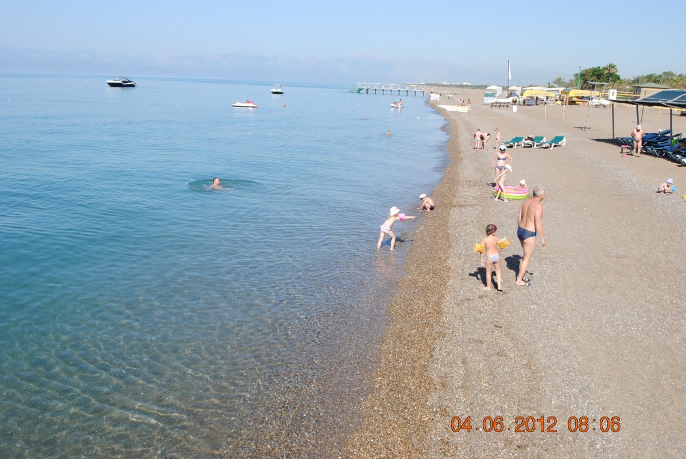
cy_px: 230
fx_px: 687
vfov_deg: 37.0
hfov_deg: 53.1
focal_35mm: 36
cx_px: 343
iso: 100
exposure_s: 1/200
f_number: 7.1
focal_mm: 24
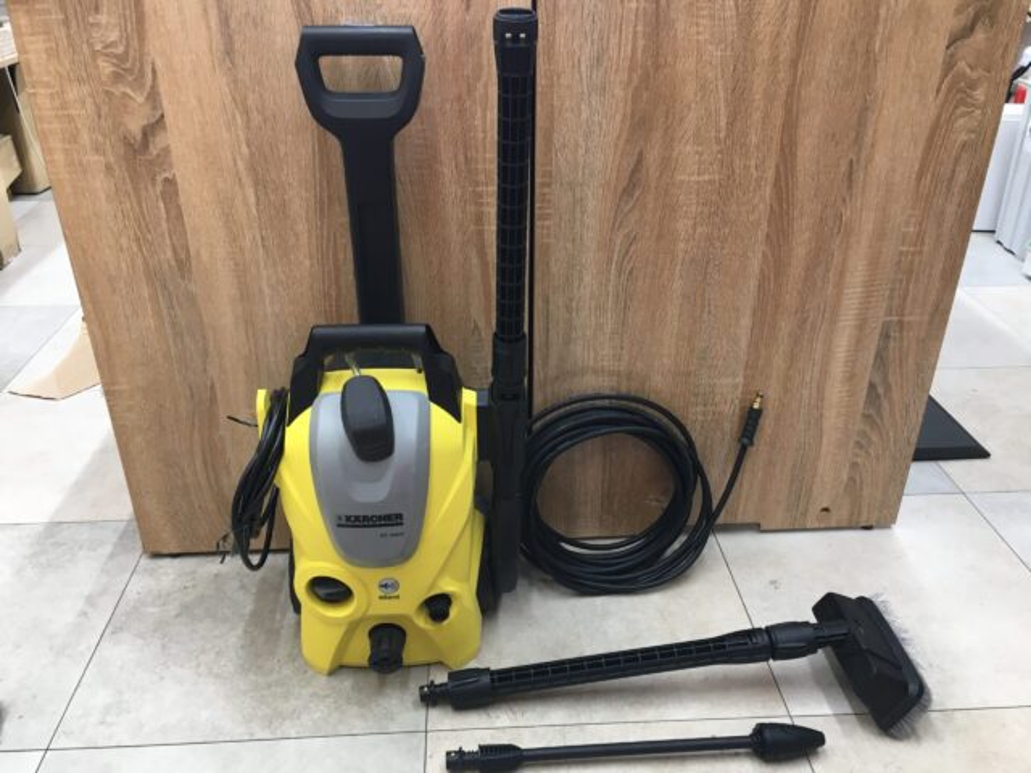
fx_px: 864
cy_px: 386
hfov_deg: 61.7
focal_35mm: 29
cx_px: 516
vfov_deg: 48.2
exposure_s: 1/30
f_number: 2.2
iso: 32
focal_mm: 4.15
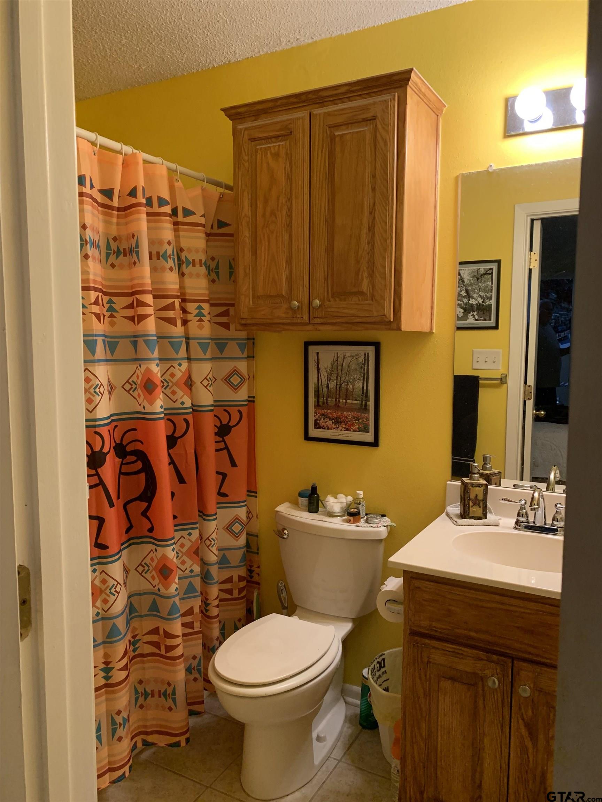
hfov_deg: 53.1
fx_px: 603
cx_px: 301
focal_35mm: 26
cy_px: 401
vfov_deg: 67.3
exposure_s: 1/60
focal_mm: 4.25
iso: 250
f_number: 1.8
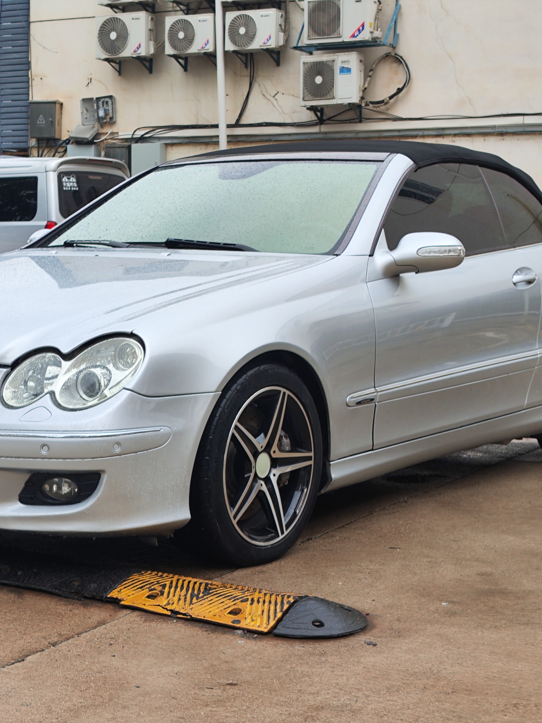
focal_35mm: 32
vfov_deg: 56.8
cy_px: 362
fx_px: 668
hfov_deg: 43.7
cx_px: 192
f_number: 1.8
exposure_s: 1/227
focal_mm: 4.68
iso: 50
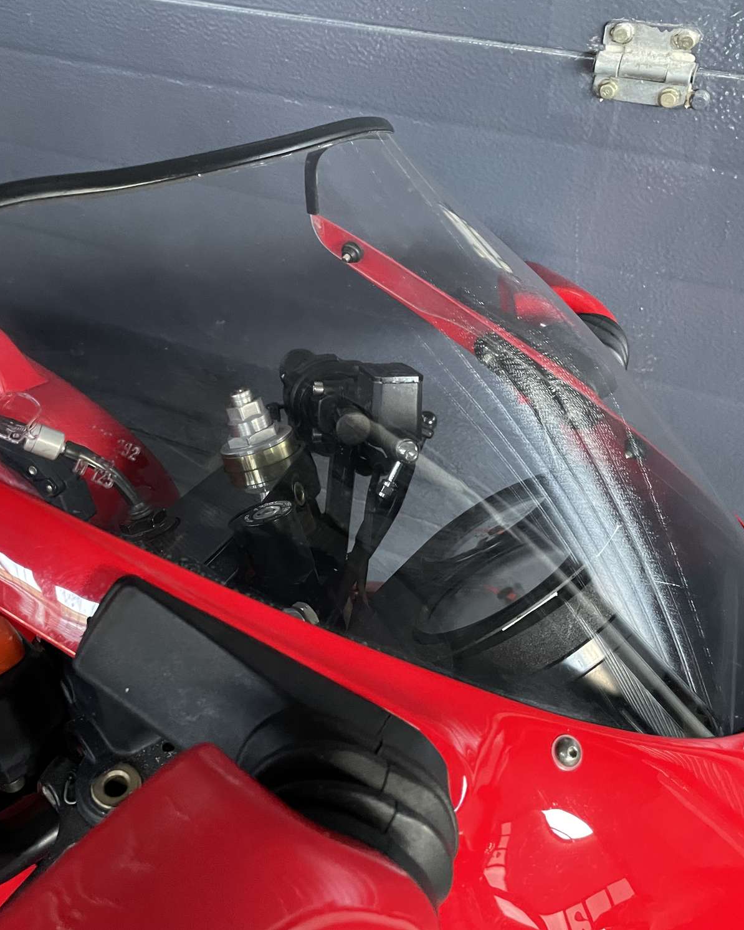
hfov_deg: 42.9
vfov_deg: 52.9
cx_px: 269
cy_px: 463
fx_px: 936
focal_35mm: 34
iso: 640
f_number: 1.6
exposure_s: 1/30
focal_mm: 4.2
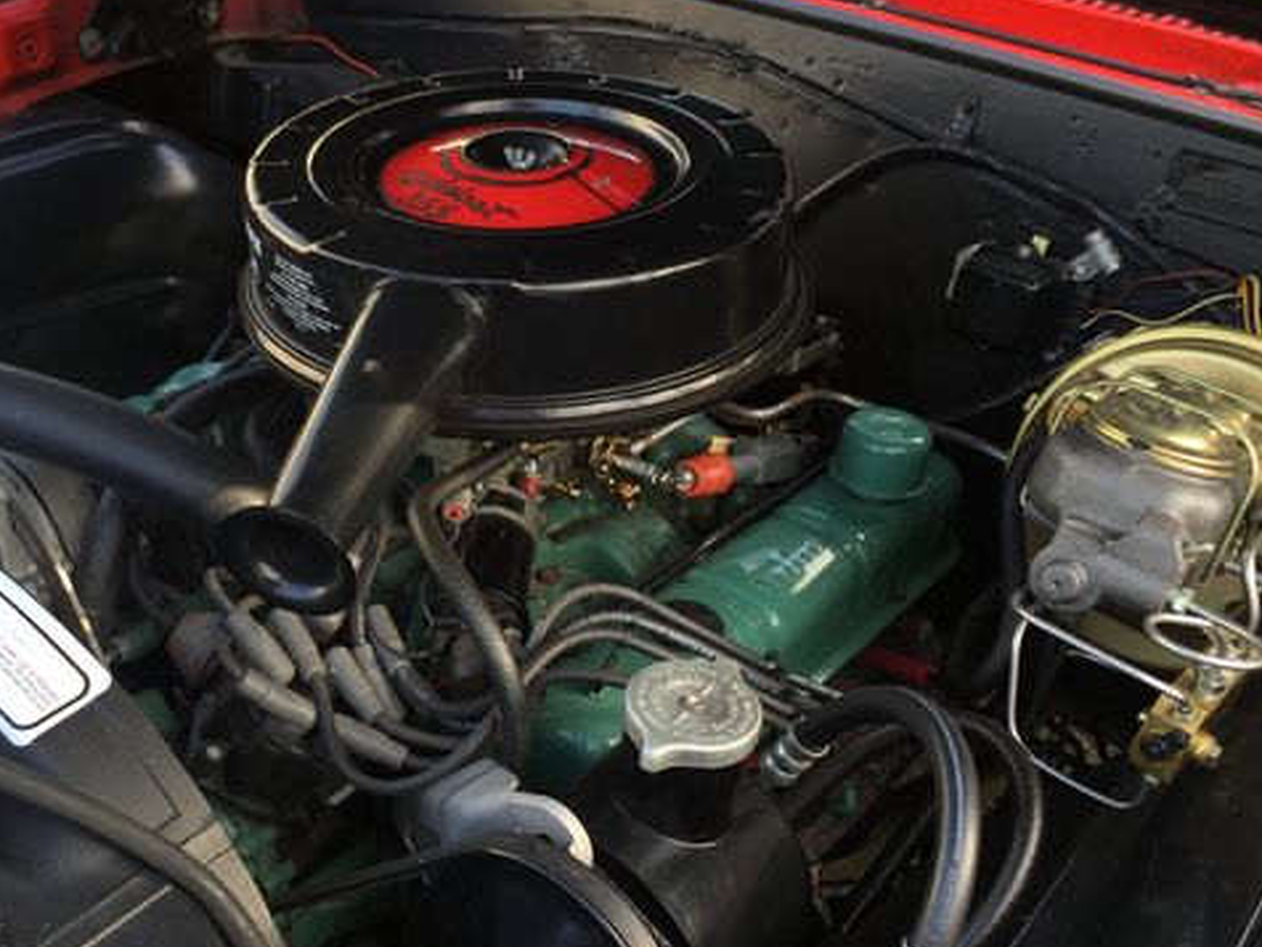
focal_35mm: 39
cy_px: 520
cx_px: 546
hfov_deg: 47.7
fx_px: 1422
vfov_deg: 36.8
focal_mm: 4.15
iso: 32
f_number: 2.2
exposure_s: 1/120
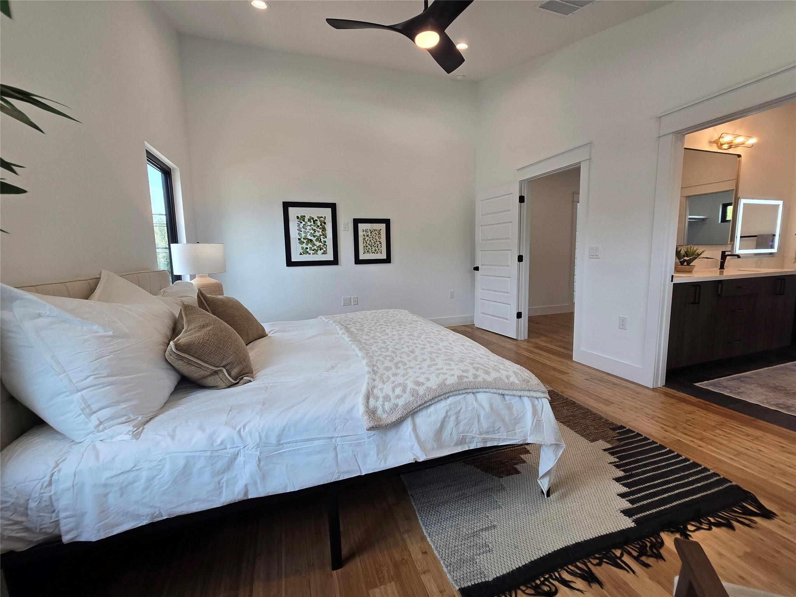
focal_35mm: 13
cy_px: 298
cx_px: 398
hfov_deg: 106.2
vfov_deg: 89.9
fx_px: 299
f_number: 2.2
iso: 80
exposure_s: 1/120
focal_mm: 2.2
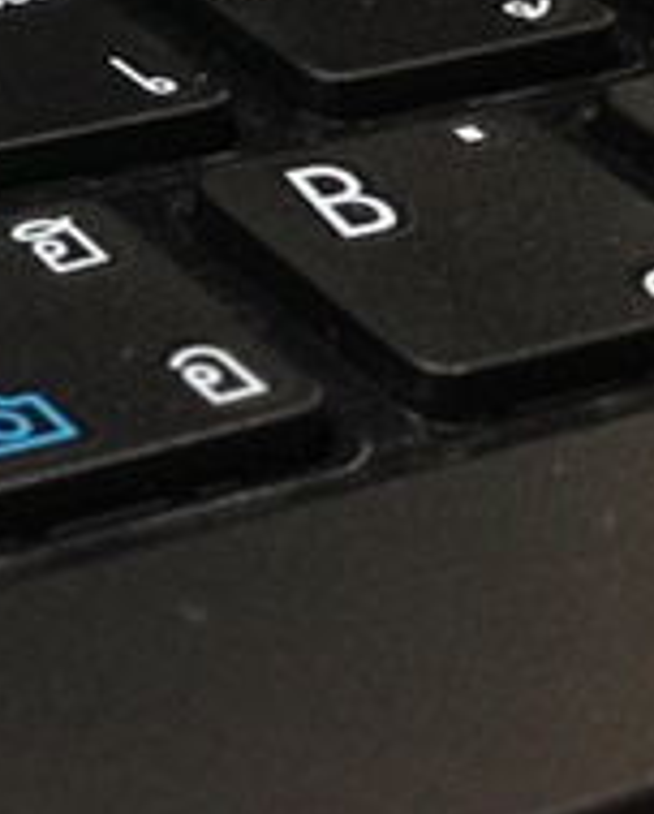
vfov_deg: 14.0
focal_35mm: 136
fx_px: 3280
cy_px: 52
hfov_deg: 10.9
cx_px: -344
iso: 100
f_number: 2.4
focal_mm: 4.12
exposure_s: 1/20
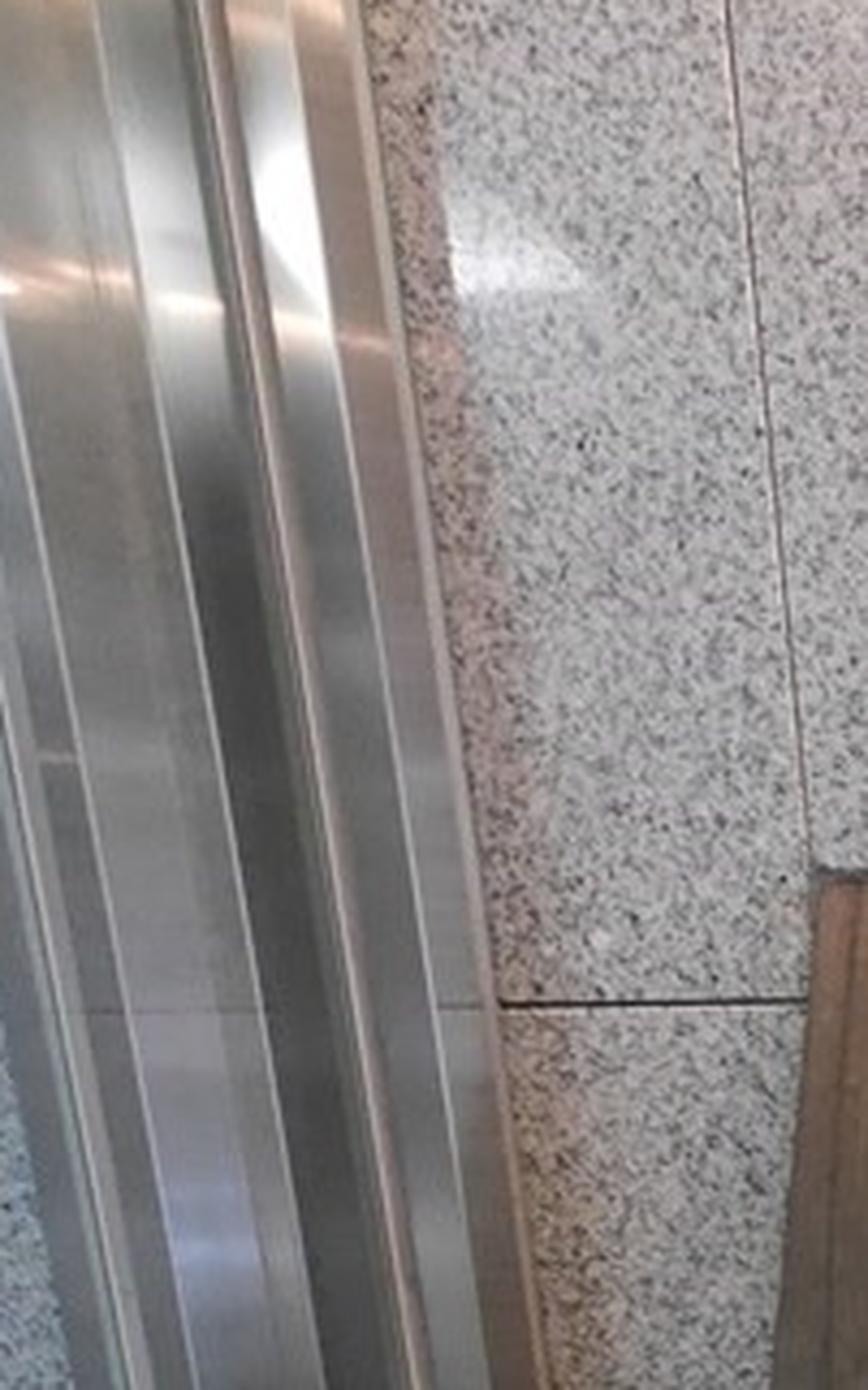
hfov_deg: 18.6
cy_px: 1636
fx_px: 2046
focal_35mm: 54
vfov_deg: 31.8
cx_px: 1568
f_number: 4
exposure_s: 1/50
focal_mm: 8
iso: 3200
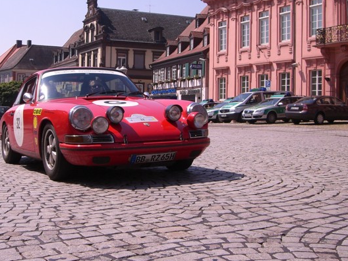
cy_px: 127
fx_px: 573
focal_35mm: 57
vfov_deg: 25.7
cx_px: 146
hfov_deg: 33.7
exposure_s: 1/640
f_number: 4.8
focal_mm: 7.6
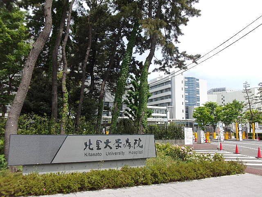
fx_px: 212
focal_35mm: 28
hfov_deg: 63.4
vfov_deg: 49.7
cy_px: 98
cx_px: 131
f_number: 10.8
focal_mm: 5.1
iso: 200
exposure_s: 1/170
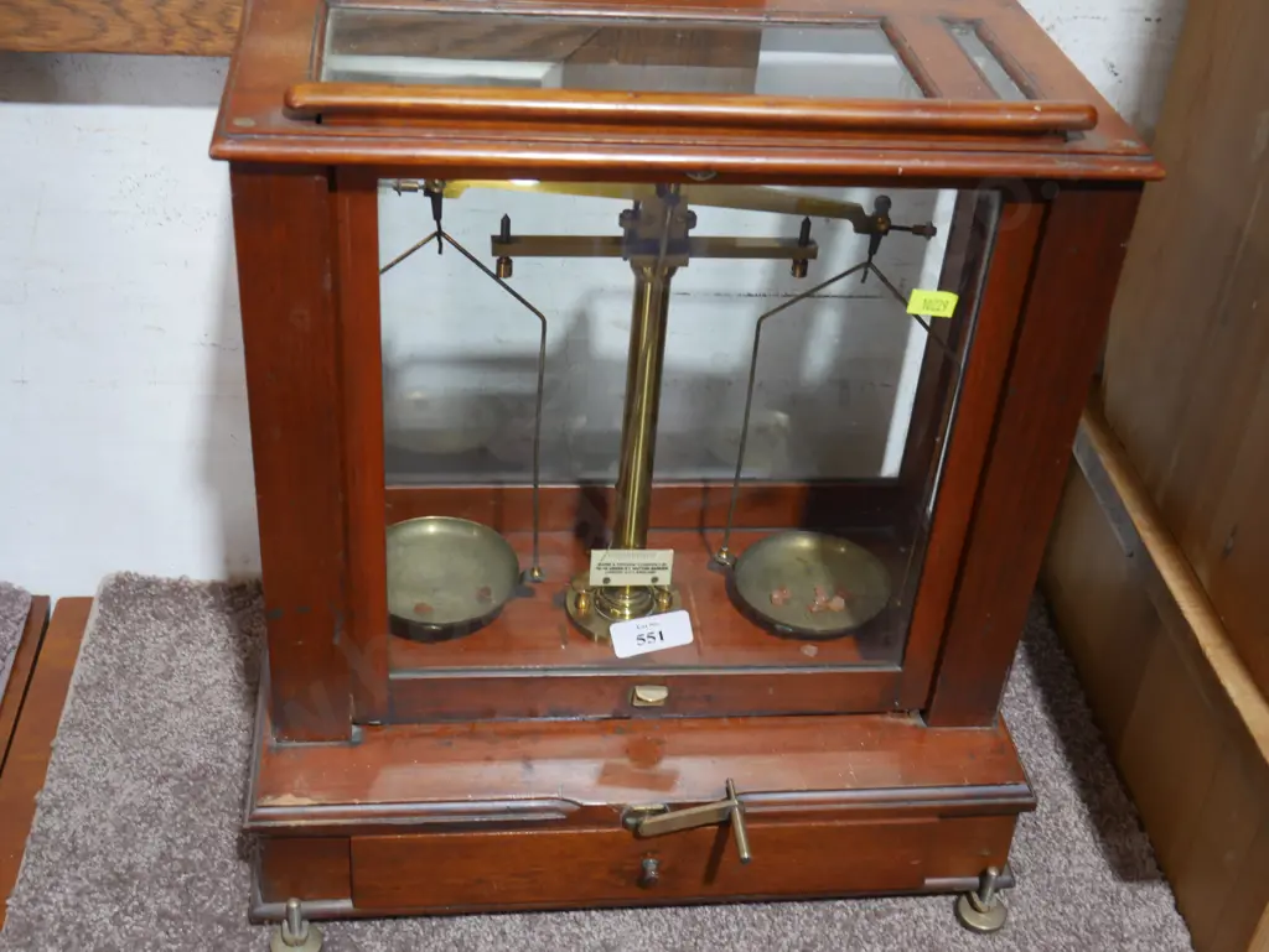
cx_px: 634
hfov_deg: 42.9
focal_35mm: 44
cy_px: 476
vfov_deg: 32.9
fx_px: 1614
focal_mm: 22
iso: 800
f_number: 4.7
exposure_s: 1/60
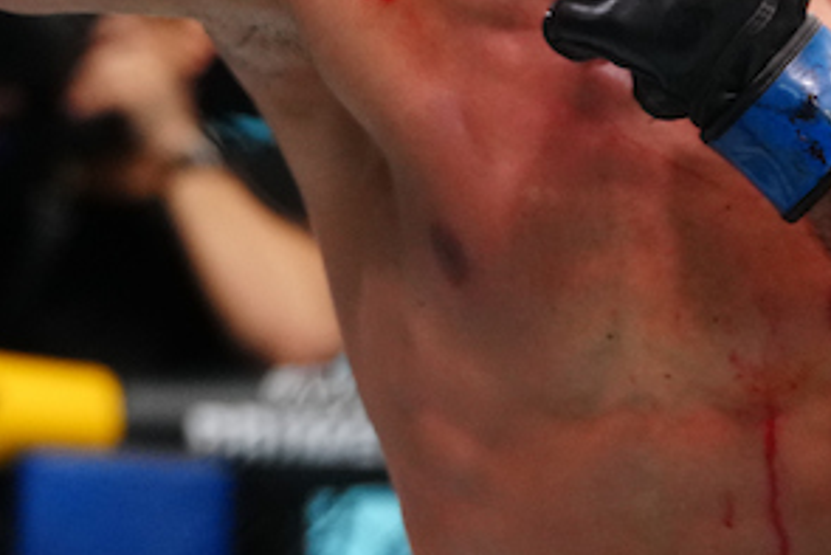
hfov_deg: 5.3
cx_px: -197
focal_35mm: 386
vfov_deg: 3.6
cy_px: 104
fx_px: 8914
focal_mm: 95
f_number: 2.8
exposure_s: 1/800
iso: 3200
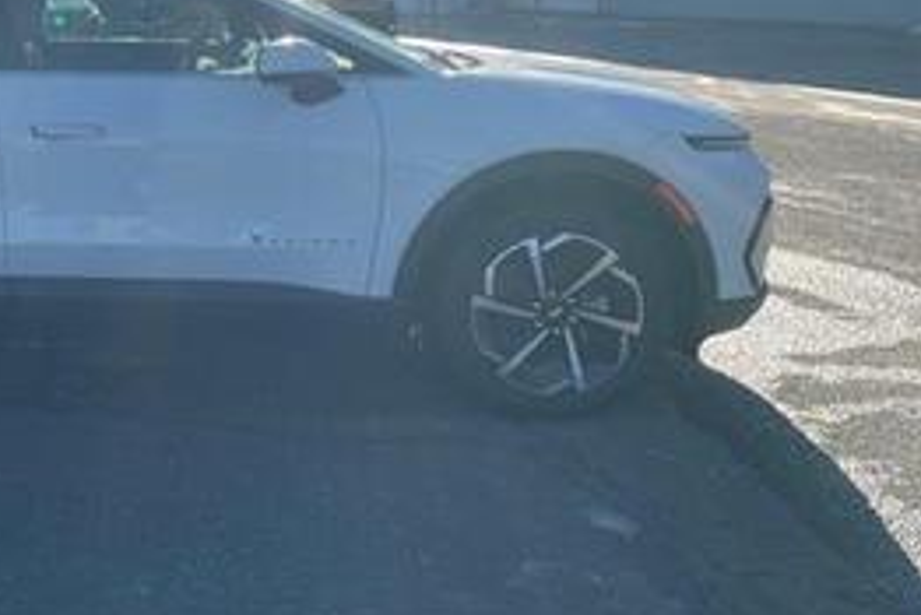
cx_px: 42
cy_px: 172
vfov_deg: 25.8
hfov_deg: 35.3
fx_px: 1331
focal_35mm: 52
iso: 32
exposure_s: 1/1742
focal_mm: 4.2
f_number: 1.6
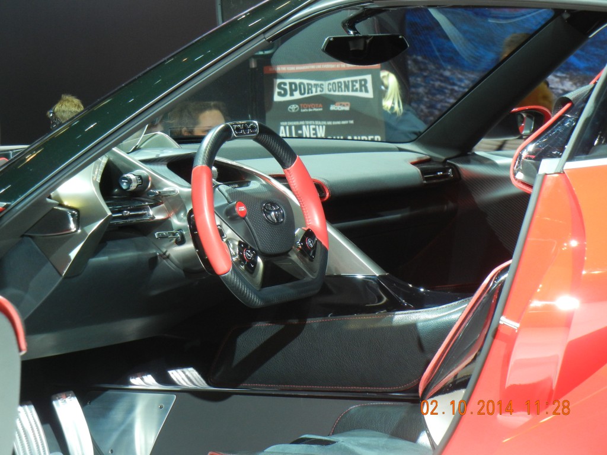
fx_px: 2034
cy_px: 228
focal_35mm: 116
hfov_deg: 17.0
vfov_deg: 12.8
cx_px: 304
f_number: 4.6
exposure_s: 1/32.4
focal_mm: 20.9
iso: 400
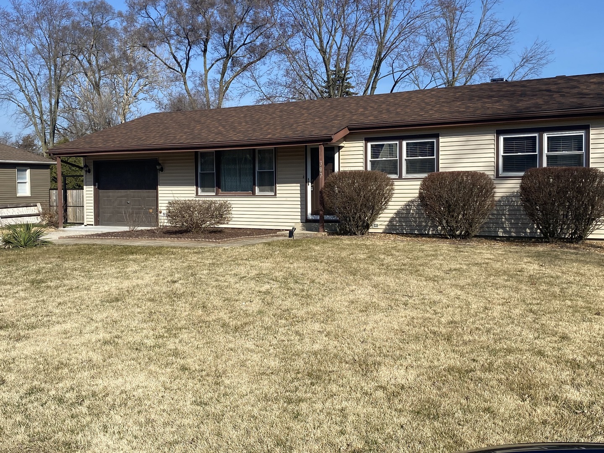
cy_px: 226
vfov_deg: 53.1
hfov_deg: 67.3
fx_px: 454
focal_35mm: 26
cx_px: 302
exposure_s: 1/3497
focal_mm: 4.25
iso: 32
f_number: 1.8
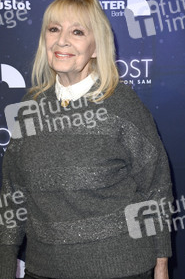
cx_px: 85
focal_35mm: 89
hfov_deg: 15.3
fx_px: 689
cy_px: 165
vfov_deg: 22.9
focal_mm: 62
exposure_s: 1/125
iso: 1000
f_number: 5.6
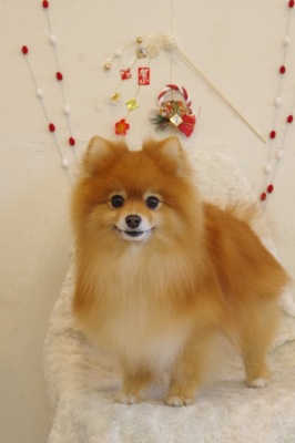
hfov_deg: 21.2
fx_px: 788
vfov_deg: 31.4
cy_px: 222
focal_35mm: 64
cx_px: 148
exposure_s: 1/80
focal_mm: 43
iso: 3200
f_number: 7.1
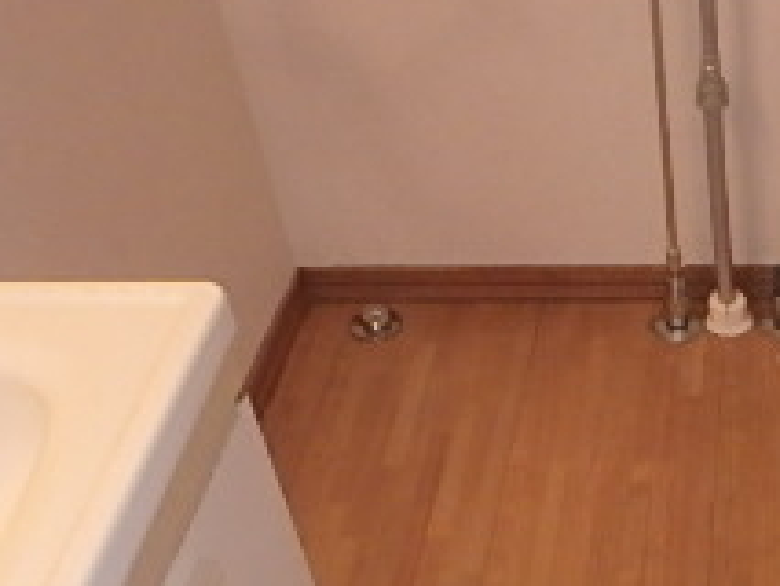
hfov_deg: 28.7
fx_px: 1420
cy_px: 736
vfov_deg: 21.4
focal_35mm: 63
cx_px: 791
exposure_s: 1/30
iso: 400
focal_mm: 3.7
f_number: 3.5
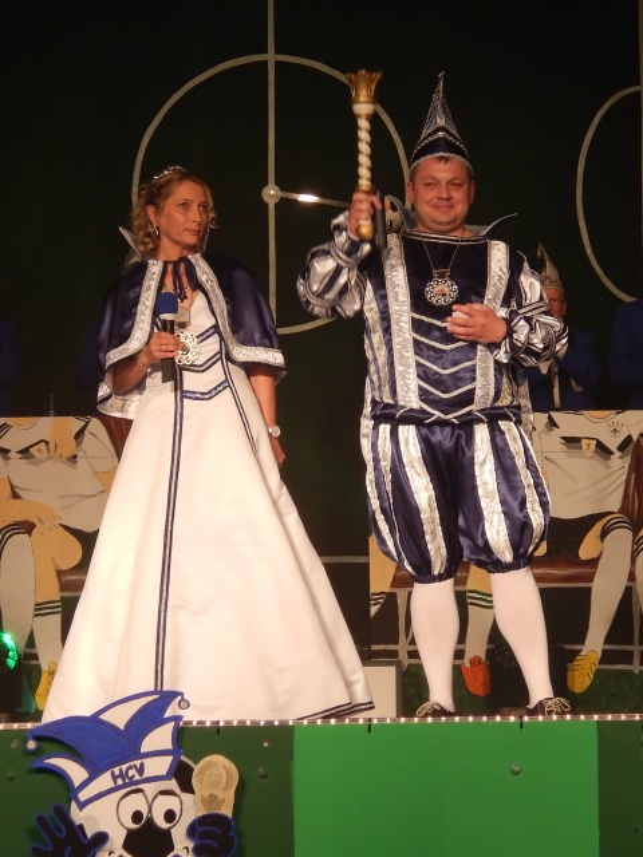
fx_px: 1709
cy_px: 428
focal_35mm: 69
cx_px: 322
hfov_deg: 21.3
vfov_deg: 28.2
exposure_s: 1/50
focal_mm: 12.3
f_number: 4.1
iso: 125
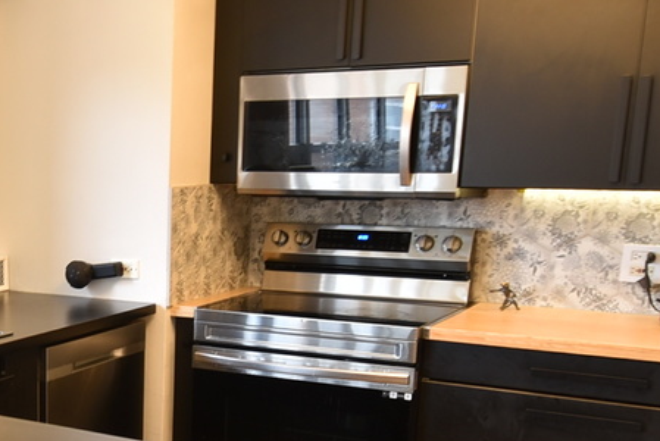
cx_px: 44
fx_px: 991
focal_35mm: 54
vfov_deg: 24.4
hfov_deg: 34.4
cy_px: 394
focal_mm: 10
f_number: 4.5
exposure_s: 1/3
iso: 100
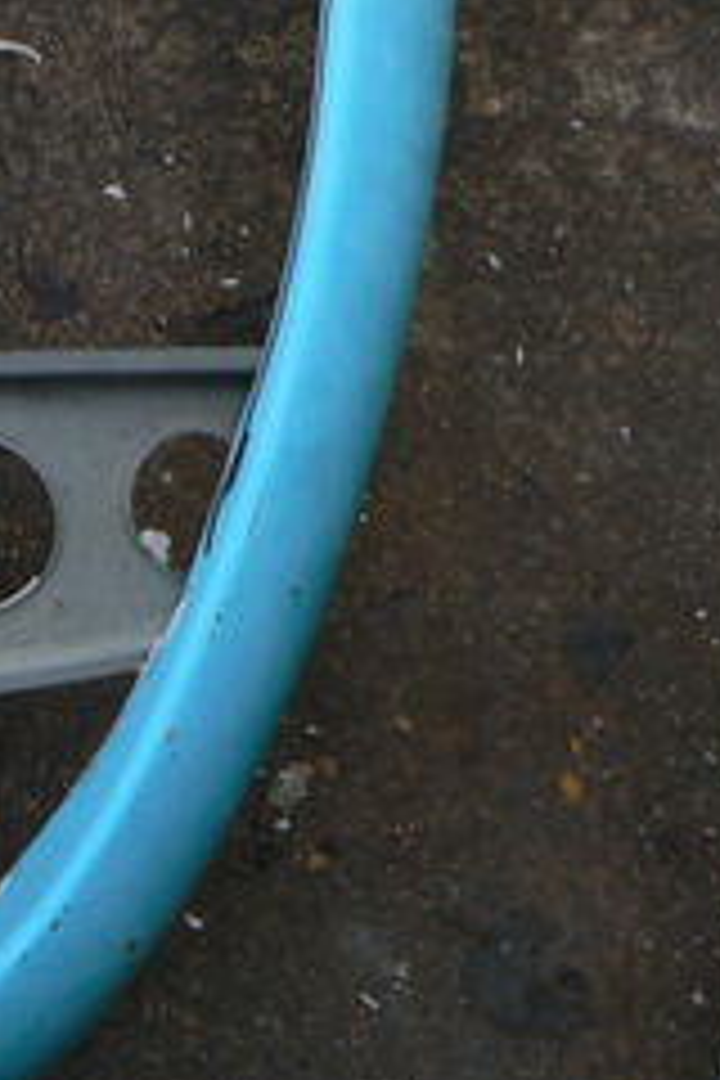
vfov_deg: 20.2
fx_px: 3000
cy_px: 212
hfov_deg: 12.3
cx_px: -657
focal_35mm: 100
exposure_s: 1/50
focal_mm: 6
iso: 80
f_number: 3.6
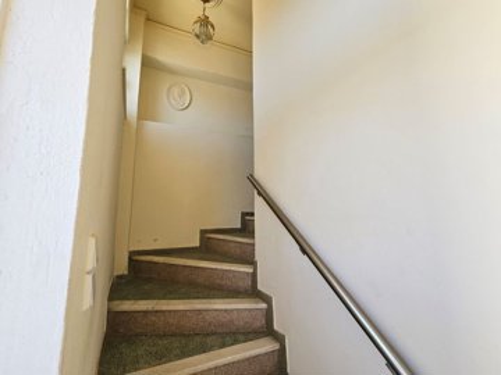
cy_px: 188
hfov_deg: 106.2
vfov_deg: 89.9
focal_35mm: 13
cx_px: 250
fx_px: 188
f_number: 2.2
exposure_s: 1/125
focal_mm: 2.2
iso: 50
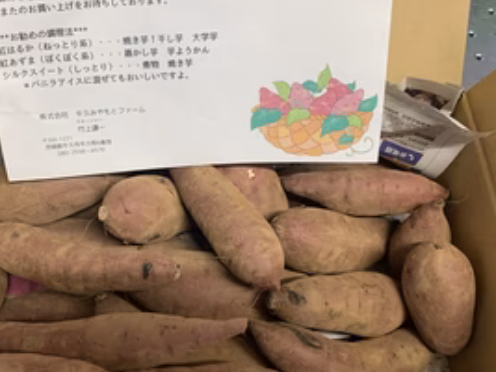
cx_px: 184
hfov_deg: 47.4
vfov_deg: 36.7
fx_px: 559
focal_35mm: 39
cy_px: 212
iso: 160
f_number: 1.8
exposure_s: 1/60
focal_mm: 4.25
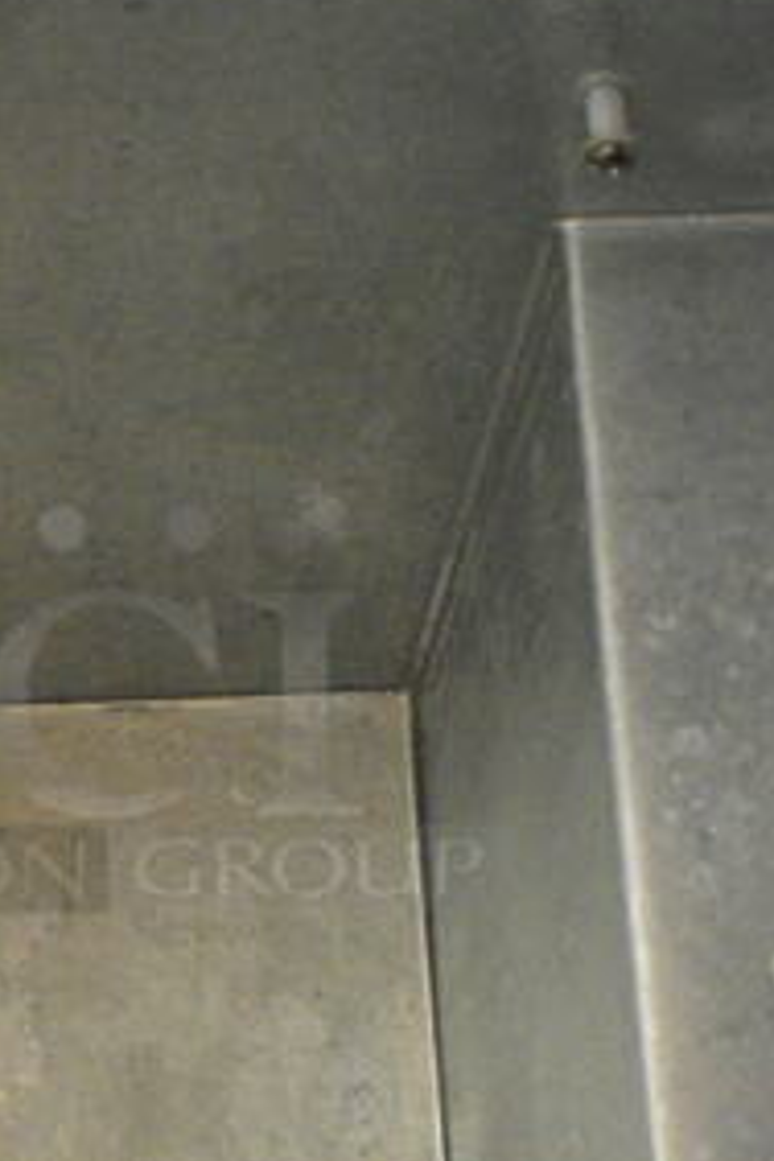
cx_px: 62
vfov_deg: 19.1
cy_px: 698
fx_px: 3450
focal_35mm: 107
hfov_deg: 12.7
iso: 6400
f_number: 3.8
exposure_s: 1/50
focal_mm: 22
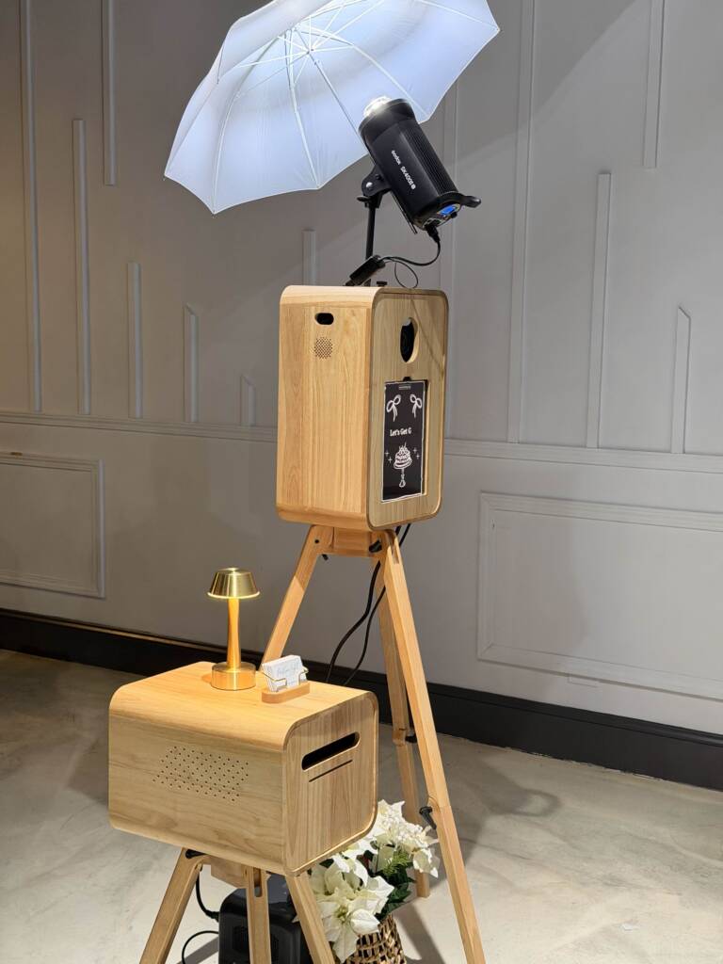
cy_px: 482
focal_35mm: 48
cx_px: 362
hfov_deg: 30.3
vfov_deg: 39.7
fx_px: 1337
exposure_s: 1/60
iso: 200
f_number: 1.78
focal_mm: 6.76
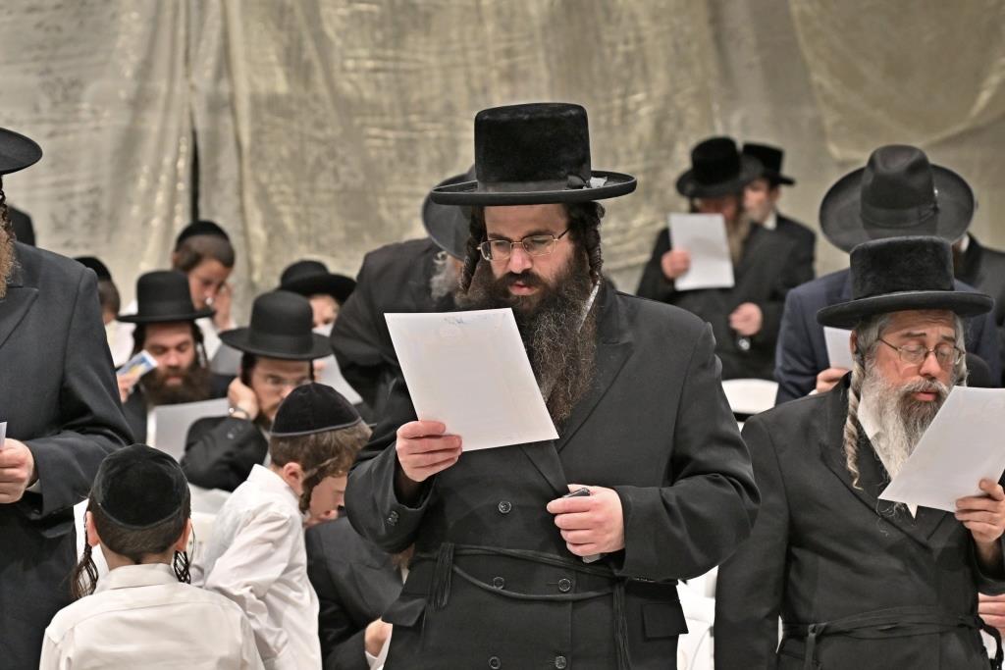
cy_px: 335
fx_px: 3629
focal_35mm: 130
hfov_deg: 15.8
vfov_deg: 10.6
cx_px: 502
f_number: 4
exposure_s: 1/160
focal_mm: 87
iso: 1000
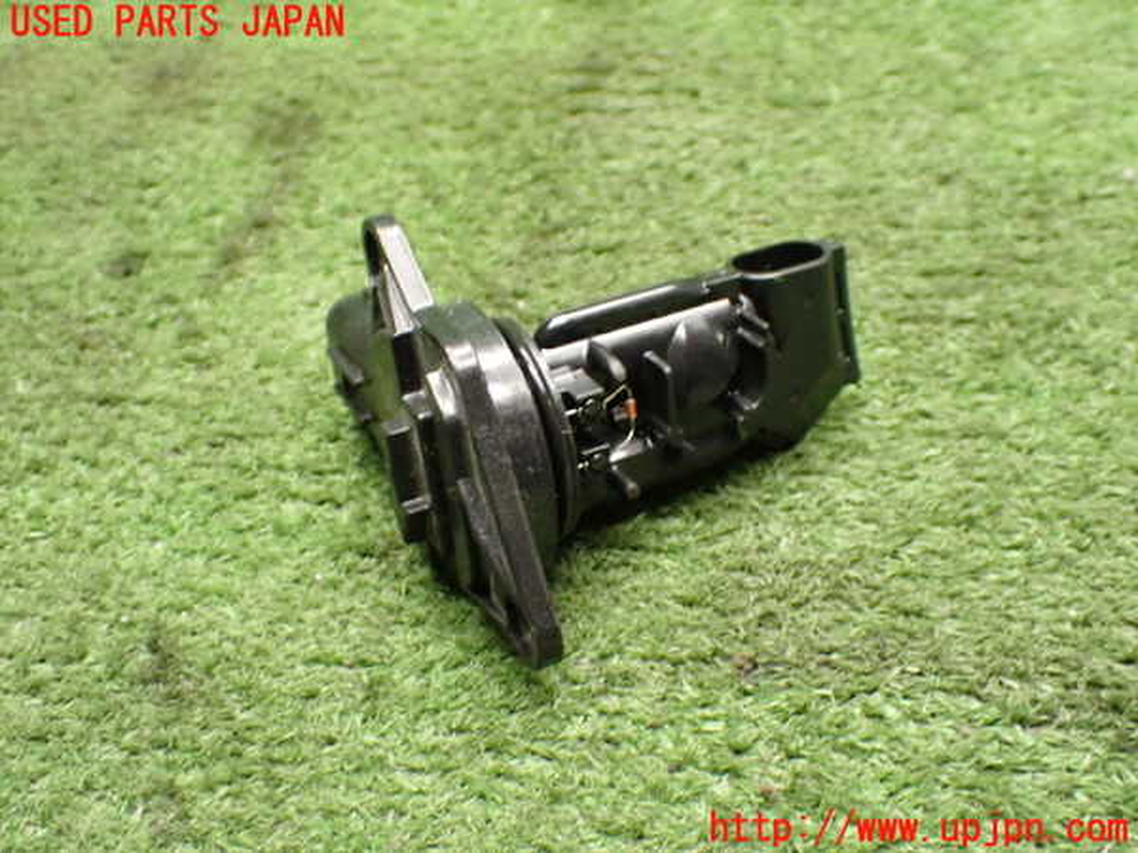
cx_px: 569
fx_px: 1446
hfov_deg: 42.9
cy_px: 426
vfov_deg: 32.9
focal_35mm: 44
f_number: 2.9
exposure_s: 1/40
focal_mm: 7.84
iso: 1000
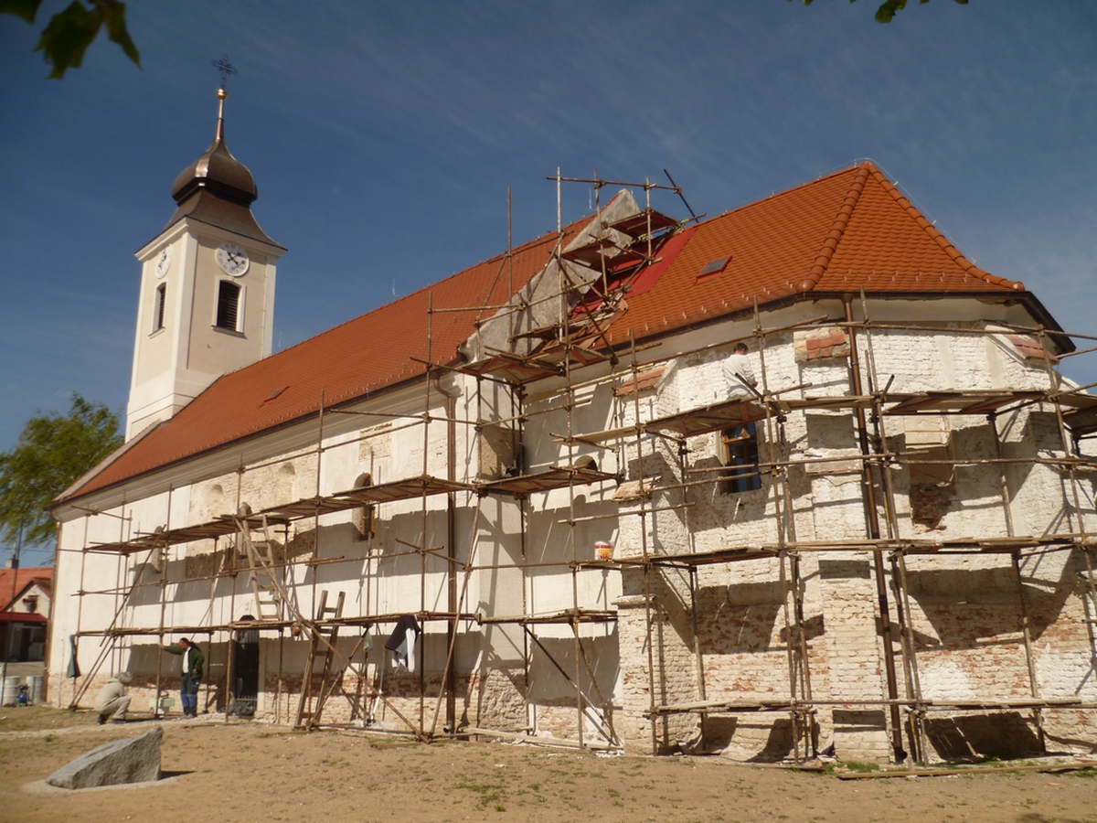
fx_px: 887
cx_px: 548
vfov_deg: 49.7
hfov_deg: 63.4
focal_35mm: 28
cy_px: 412
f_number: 9
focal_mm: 5
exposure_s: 1/250
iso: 80
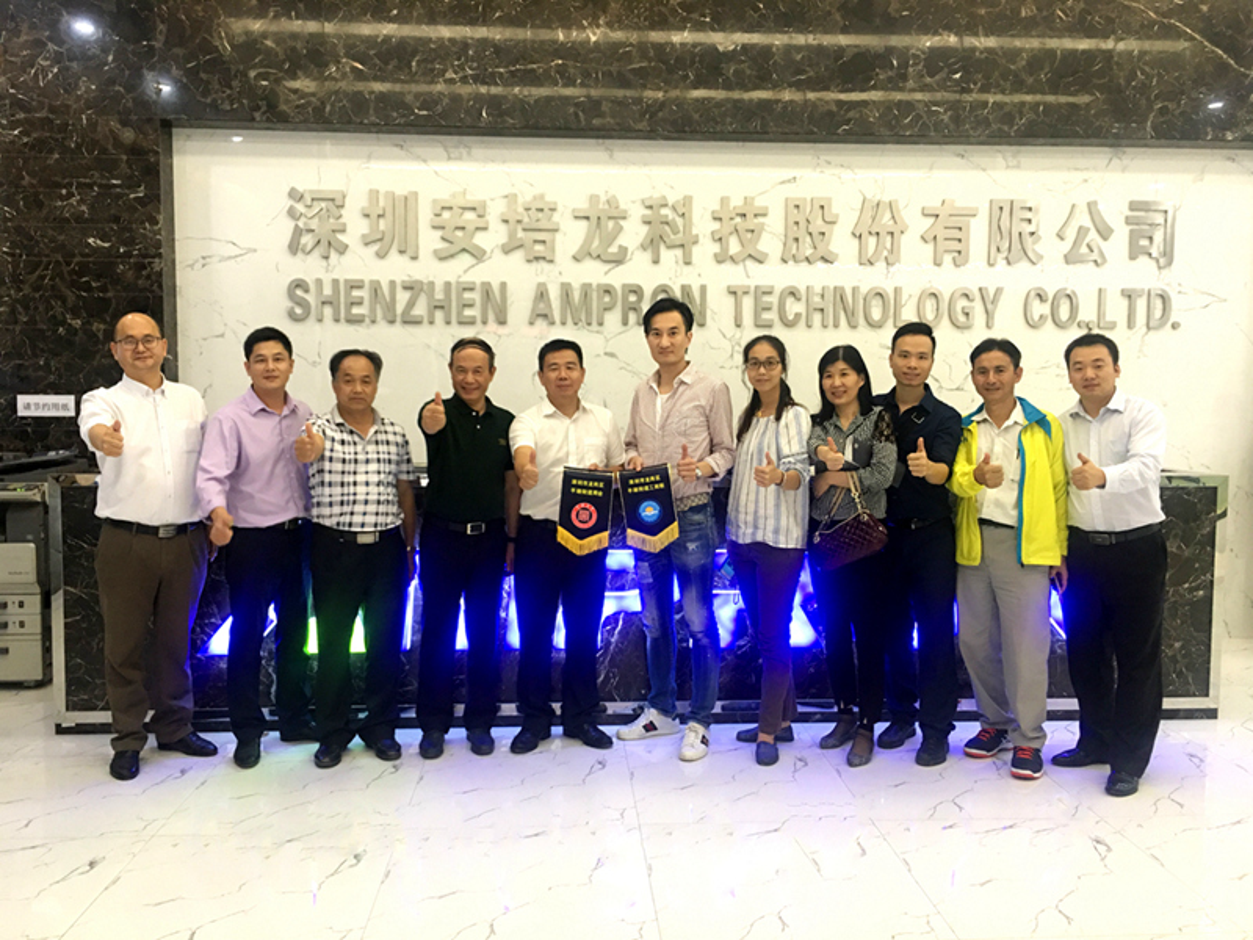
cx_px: 626
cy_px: 470
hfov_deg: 61.7
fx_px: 1050
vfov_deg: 48.2
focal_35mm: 29
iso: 80
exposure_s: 1/17
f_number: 2.2
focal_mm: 4.15
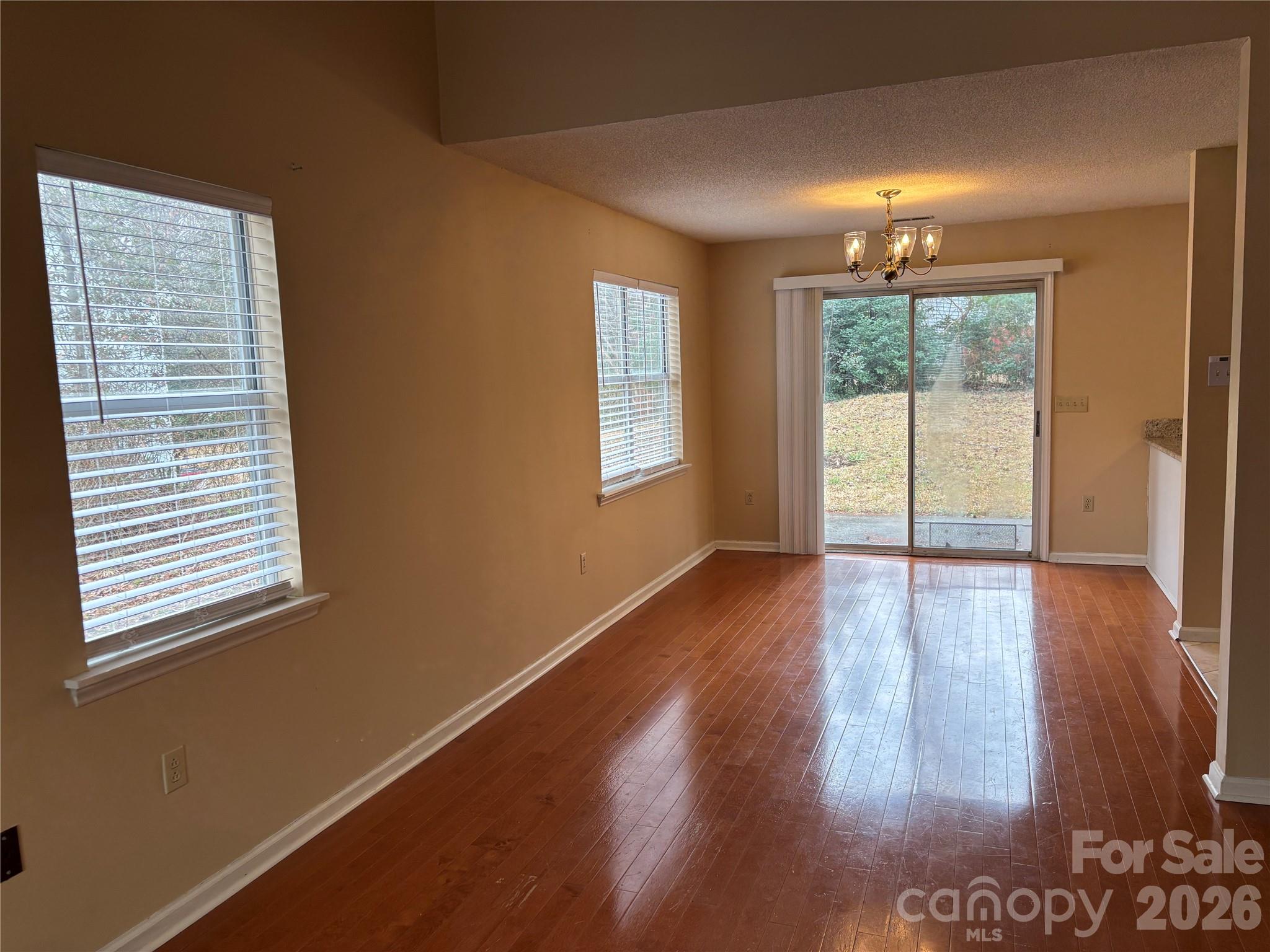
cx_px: 635
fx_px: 954
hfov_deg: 67.3
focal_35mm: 26
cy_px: 476
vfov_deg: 53.1
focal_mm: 5.96
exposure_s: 1/120
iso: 64
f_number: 1.6
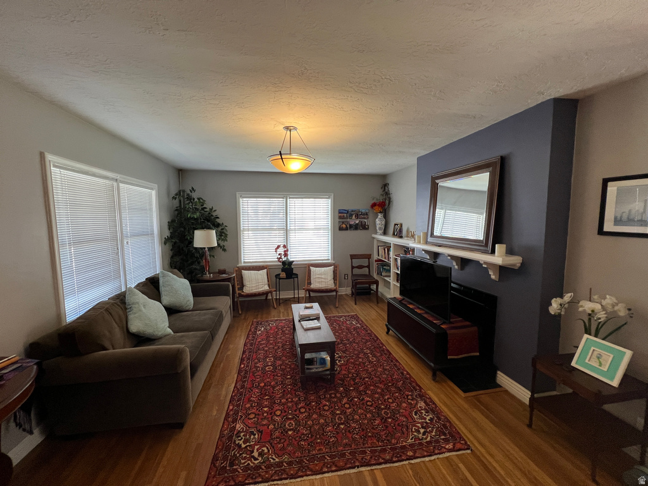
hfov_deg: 106.2
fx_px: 243
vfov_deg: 89.9
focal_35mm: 13
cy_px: 243
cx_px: 324
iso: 160
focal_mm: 1.57
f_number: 1.8
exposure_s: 1/60
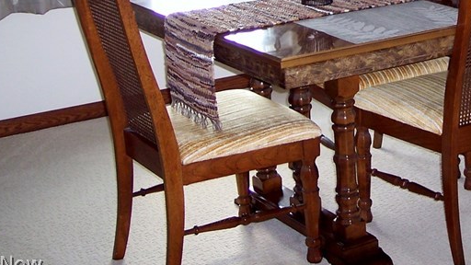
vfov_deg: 13.7
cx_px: 418
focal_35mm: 85
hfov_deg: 24.4
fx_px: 1062
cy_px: -74
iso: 140
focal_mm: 8
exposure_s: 1/60
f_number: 2.8
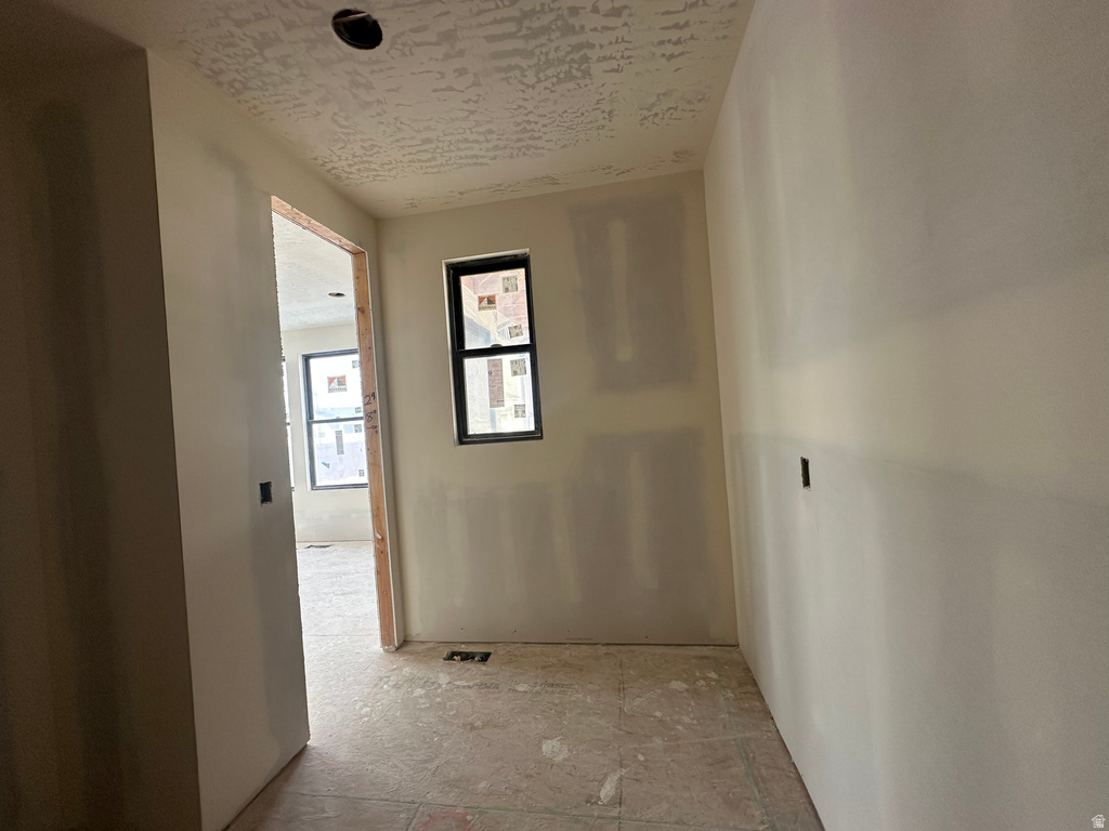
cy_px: 416
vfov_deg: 85.7
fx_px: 449
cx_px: 554
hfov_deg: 102.1
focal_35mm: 14
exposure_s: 1/99
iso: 100
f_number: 2.2
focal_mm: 2.22
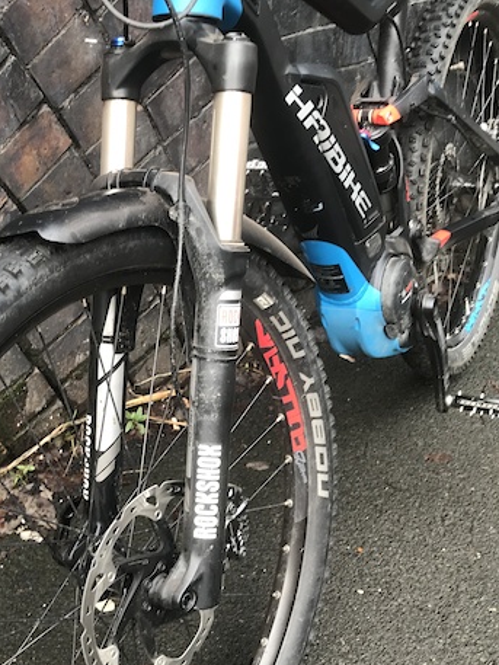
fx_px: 941
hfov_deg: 29.2
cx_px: 121
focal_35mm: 49
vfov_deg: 38.8
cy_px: 384
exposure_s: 1/50
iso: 25
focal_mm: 3.99
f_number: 1.8
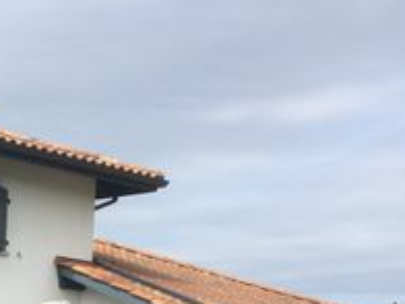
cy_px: 397
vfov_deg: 15.8
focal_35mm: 89
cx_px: -134
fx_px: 1041
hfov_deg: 20.0
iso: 25
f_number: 2.2
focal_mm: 4.15
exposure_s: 1/1570
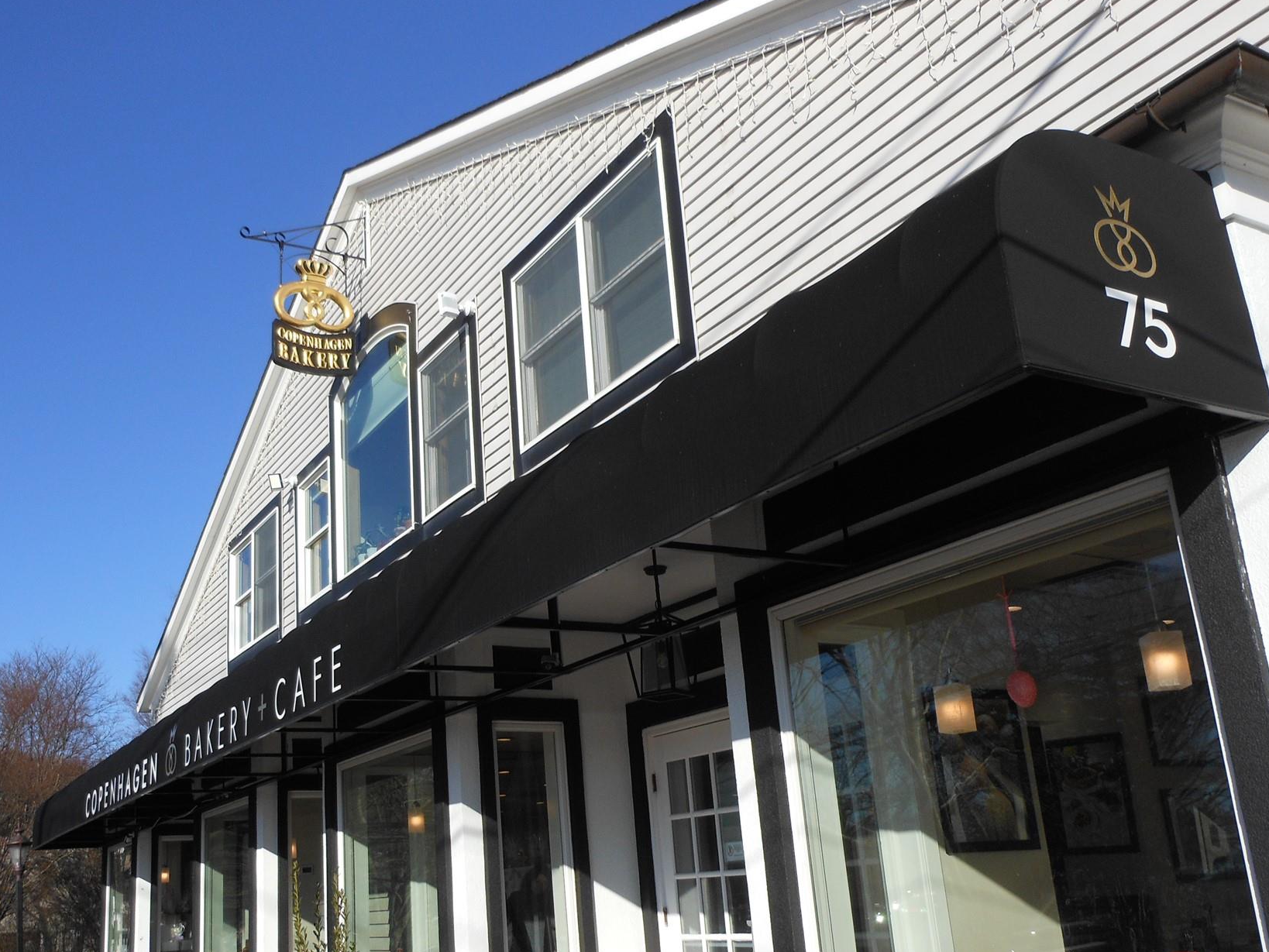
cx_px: 506
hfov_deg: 52.3
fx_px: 1283
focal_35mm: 35
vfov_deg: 40.6
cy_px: 540
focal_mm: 5
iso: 80
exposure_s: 1/800
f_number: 3.7
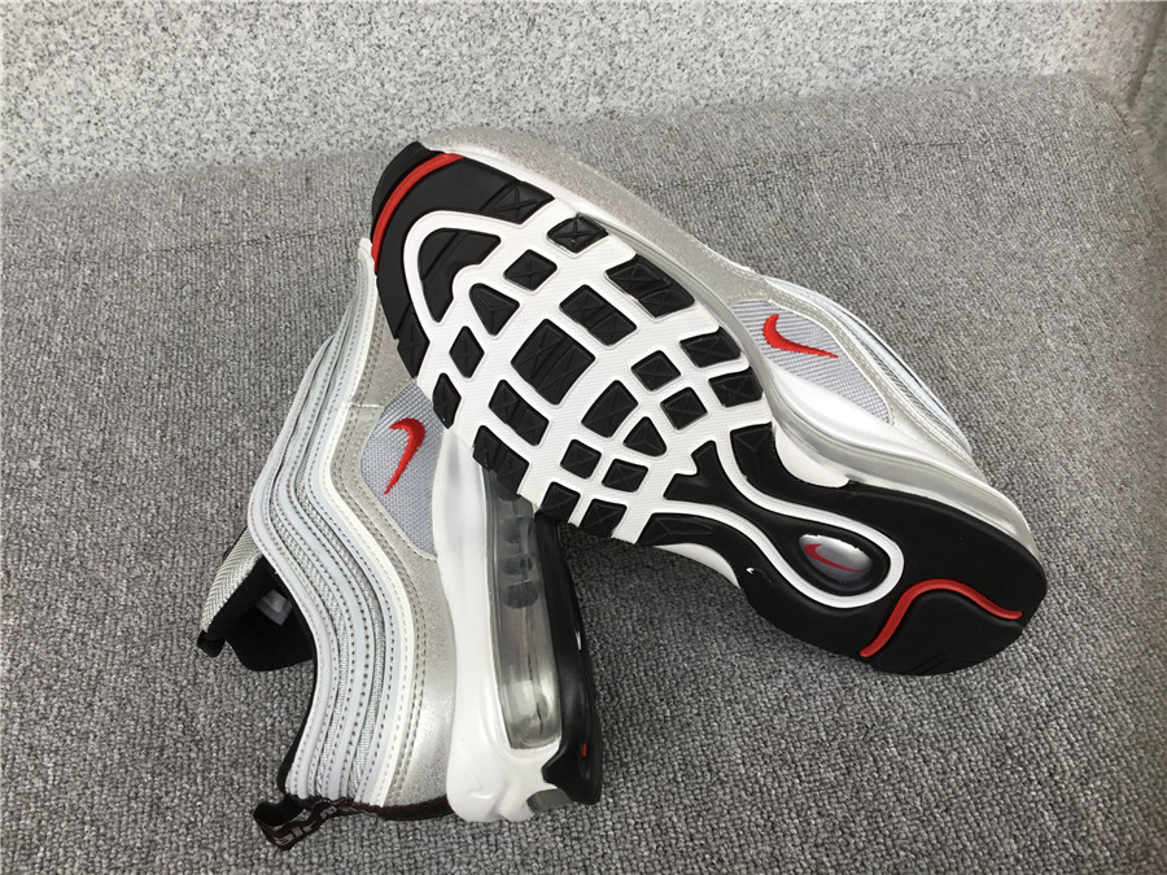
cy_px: 438
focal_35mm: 31
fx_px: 1045
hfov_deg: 58.4
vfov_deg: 45.4
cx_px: 584
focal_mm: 3.3
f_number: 2.4
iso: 25
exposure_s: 1/100
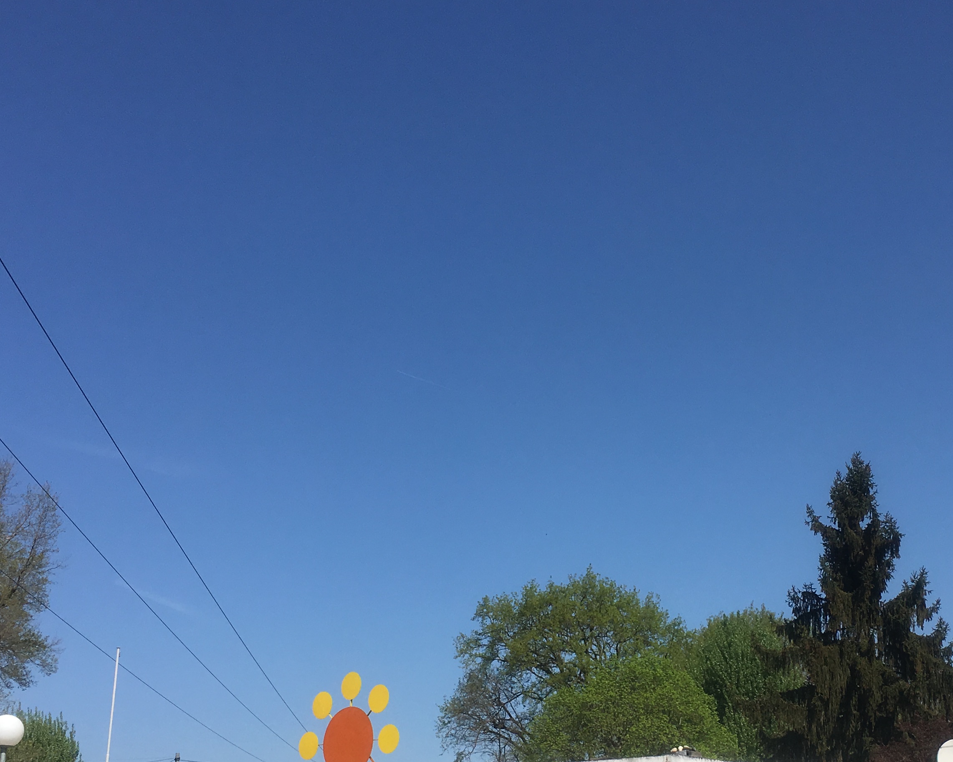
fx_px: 1410
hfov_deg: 36.8
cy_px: 555
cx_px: 661
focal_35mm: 50
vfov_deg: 29.8
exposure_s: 1/2481
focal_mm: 4.15
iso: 25
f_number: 2.2
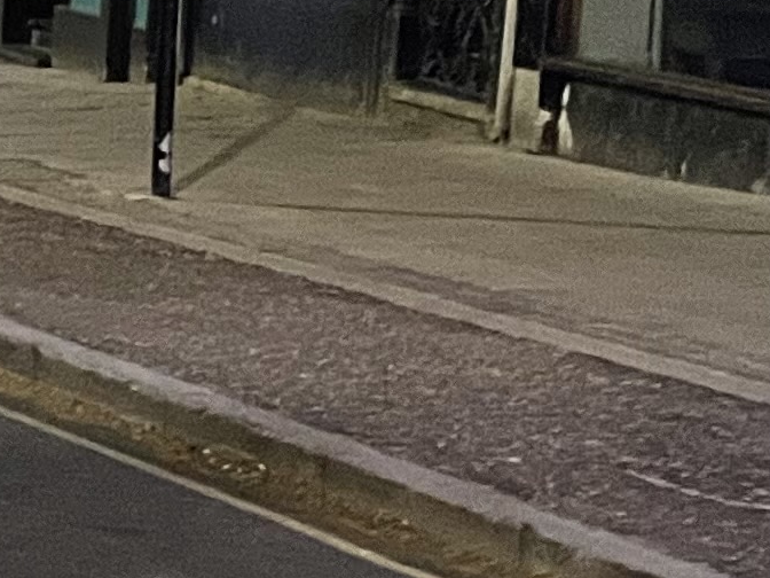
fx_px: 3470
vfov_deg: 9.5
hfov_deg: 9.7
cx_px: -1537
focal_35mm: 156
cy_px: 120
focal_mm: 4.2
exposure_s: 1/28
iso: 1000
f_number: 1.6
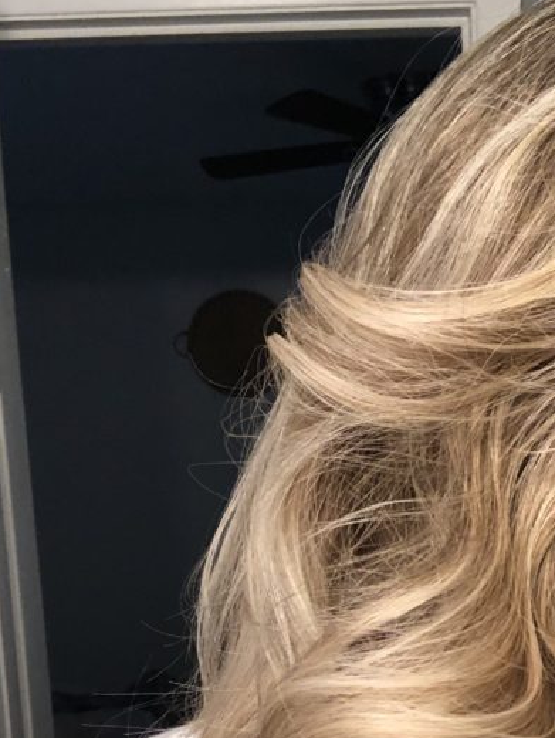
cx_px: 465
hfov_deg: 22.9
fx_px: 1345
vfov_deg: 29.4
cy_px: 666
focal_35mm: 63
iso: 160
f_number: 2.2
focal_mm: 2.87
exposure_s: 1/60
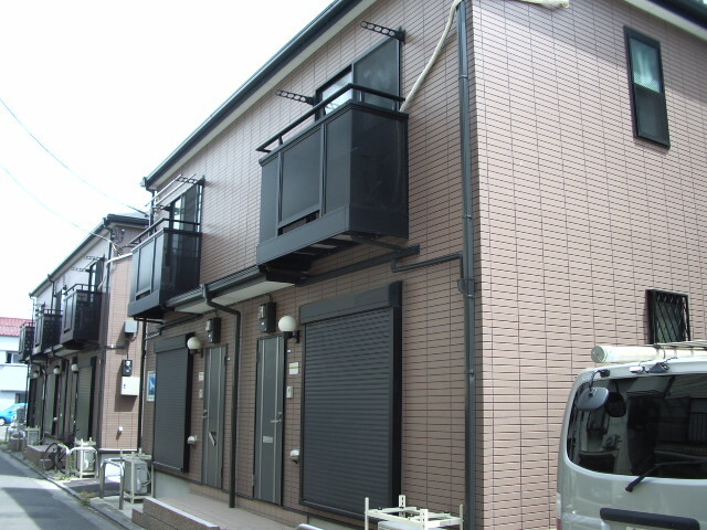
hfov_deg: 52.6
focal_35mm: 35
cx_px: 354
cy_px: 265
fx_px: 715
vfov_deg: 40.7
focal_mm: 5.8
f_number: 4.3
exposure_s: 1/100
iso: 50
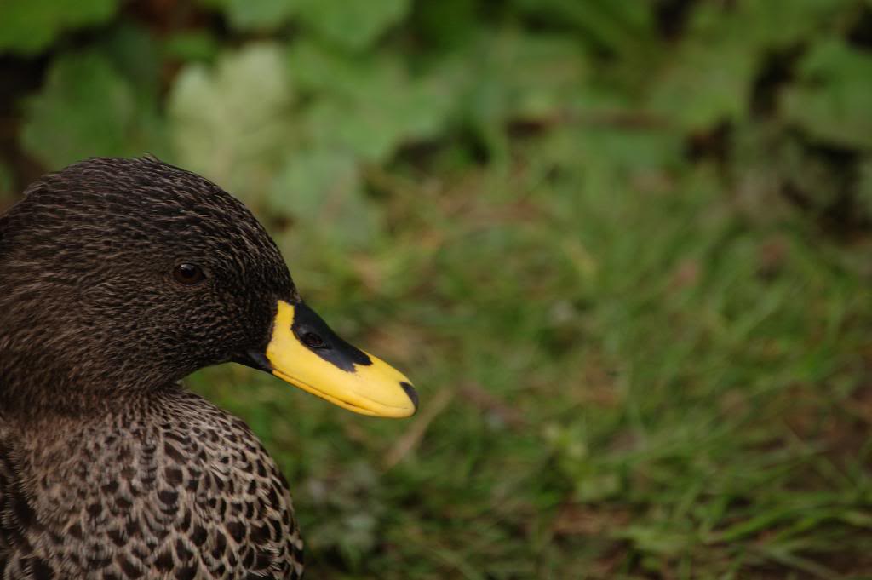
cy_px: 290
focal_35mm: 300
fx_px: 7261
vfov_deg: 4.6
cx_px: 436
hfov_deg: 6.9
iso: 200
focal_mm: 200
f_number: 5.6
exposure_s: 1/125
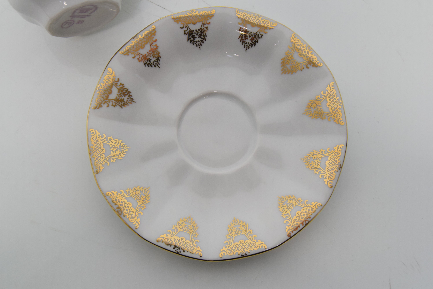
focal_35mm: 39
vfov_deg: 34.3
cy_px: 144
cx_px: 216
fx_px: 469
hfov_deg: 49.5
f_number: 6.3
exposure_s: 1/160
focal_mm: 26
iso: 1600
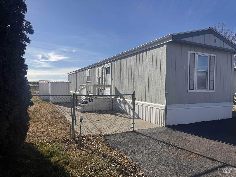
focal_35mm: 24
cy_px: 88
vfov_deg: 56.8
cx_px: 118
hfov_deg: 71.6
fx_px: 164
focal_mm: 6.76
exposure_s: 1/7937
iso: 80
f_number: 1.78
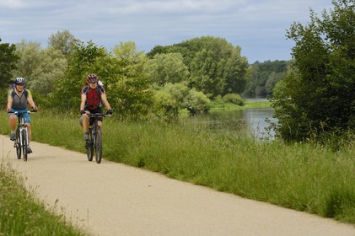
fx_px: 1714
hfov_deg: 11.8
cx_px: 178
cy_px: 118
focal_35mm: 174
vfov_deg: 7.9
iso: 100
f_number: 5.6
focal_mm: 116
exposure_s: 1/250
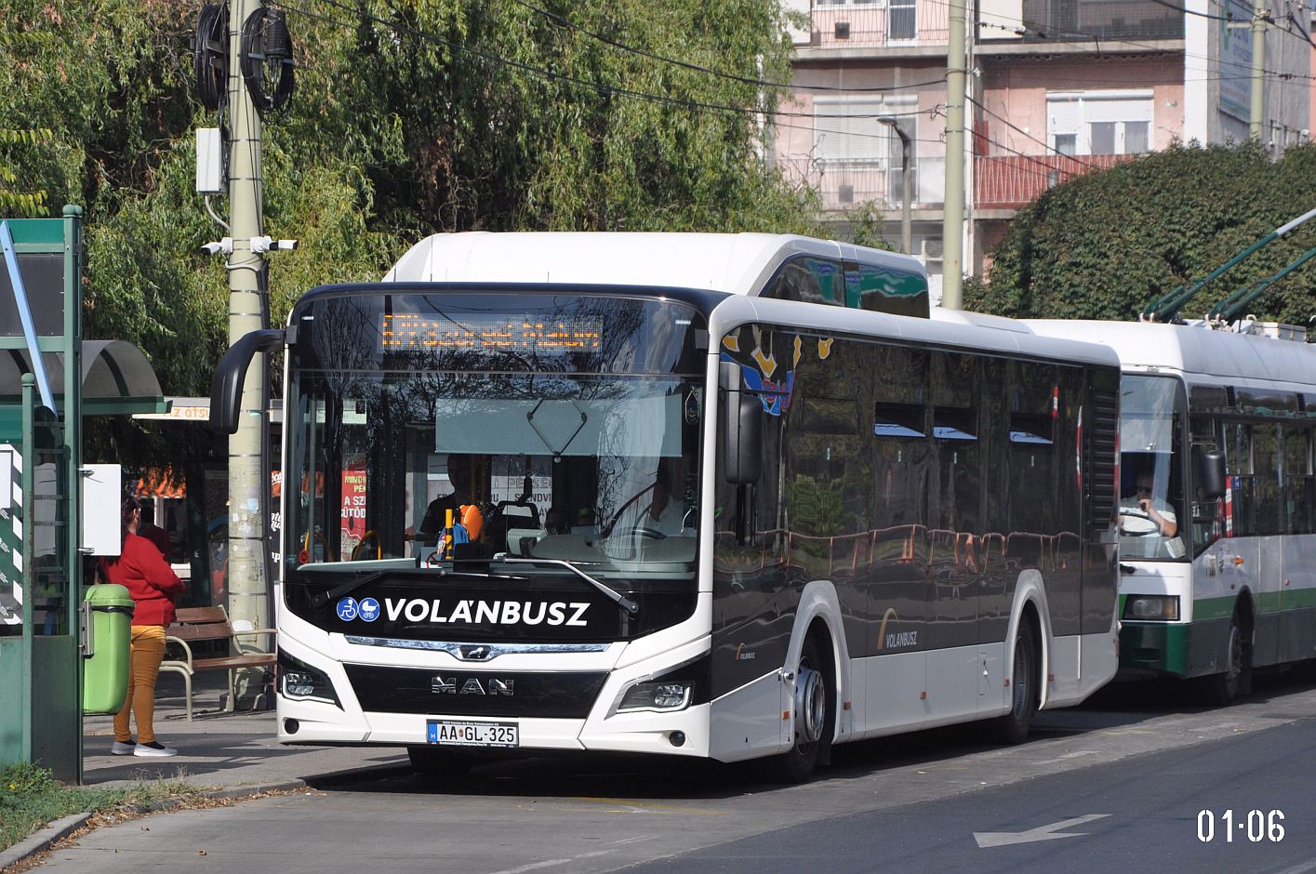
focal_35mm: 147
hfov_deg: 14.0
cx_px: 658
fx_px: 5367
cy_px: 437
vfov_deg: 9.3
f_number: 6.3
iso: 400
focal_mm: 98
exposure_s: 1/1600
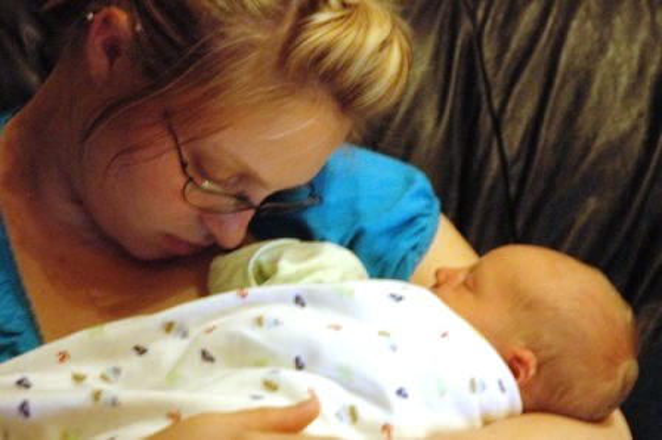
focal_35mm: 82
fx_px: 1516
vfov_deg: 16.5
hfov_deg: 24.6
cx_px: 331
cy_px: 220
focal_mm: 55
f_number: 4.5
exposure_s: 1/5
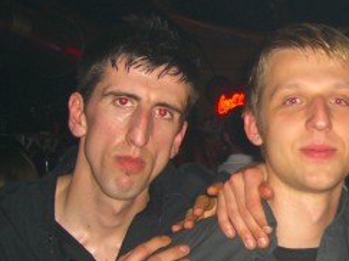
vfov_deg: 15.7
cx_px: 358
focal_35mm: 94
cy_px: 179
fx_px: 947
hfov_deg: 20.2
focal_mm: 7.9
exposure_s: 1/60
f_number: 2.8
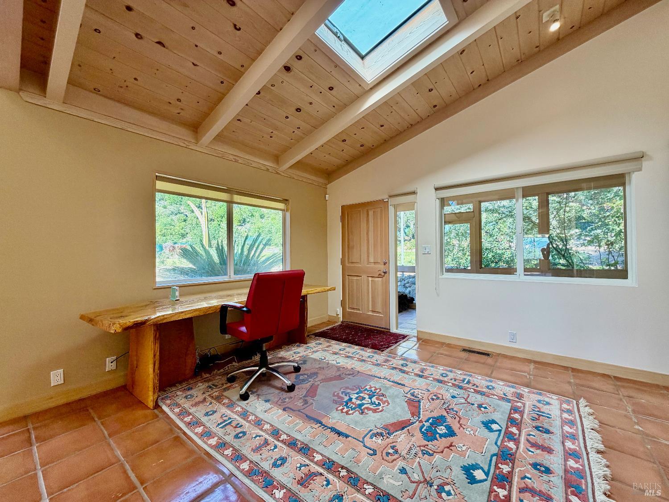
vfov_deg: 85.7
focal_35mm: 14
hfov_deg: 102.1
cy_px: 251
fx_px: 271
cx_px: 334
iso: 125
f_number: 2.2
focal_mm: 2.22
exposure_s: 1/120
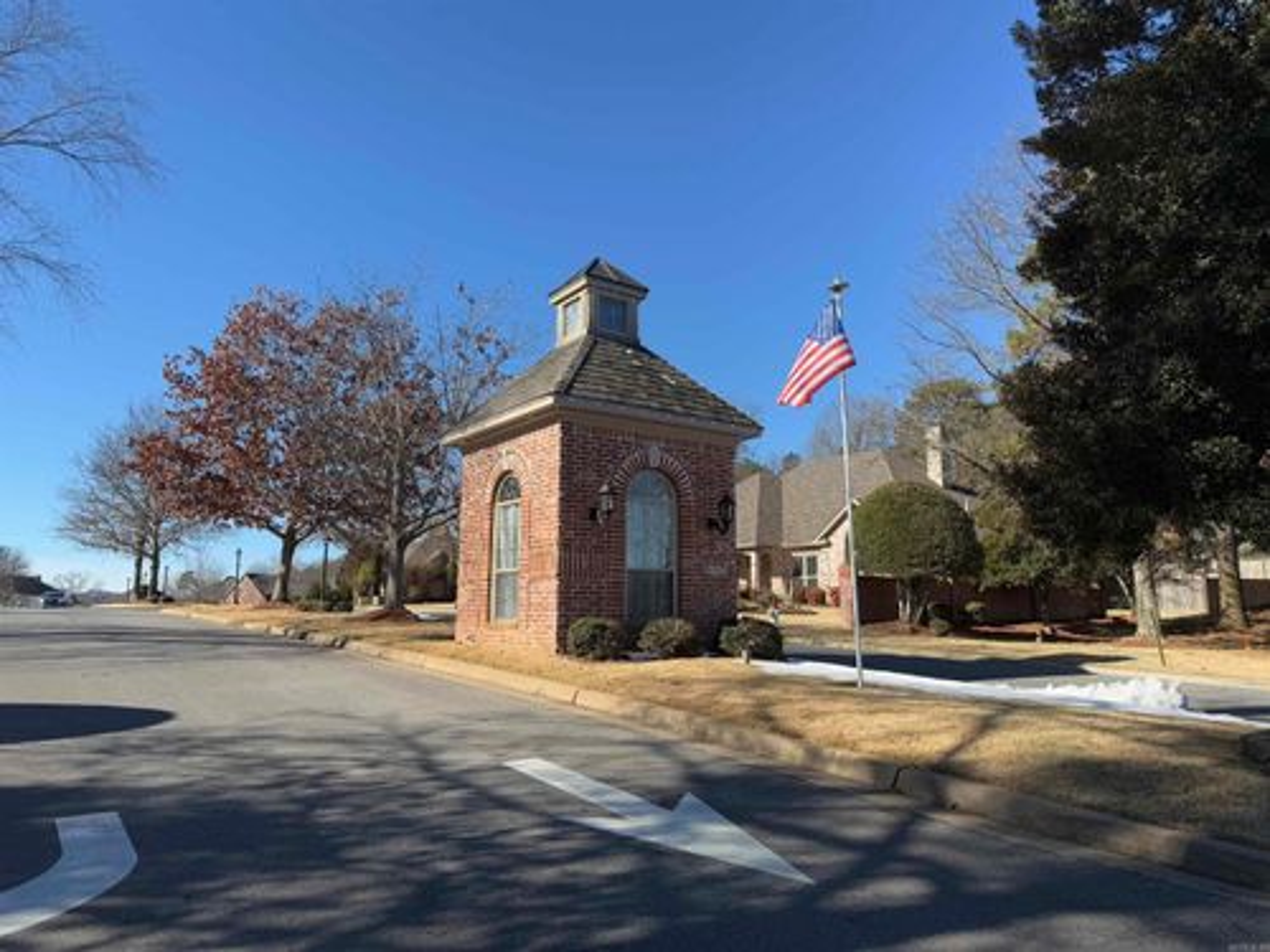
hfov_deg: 71.6
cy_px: 476
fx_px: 881
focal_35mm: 24
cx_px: 635
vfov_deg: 56.8
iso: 80
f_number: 1.78
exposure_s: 1/3425
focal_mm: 6.76
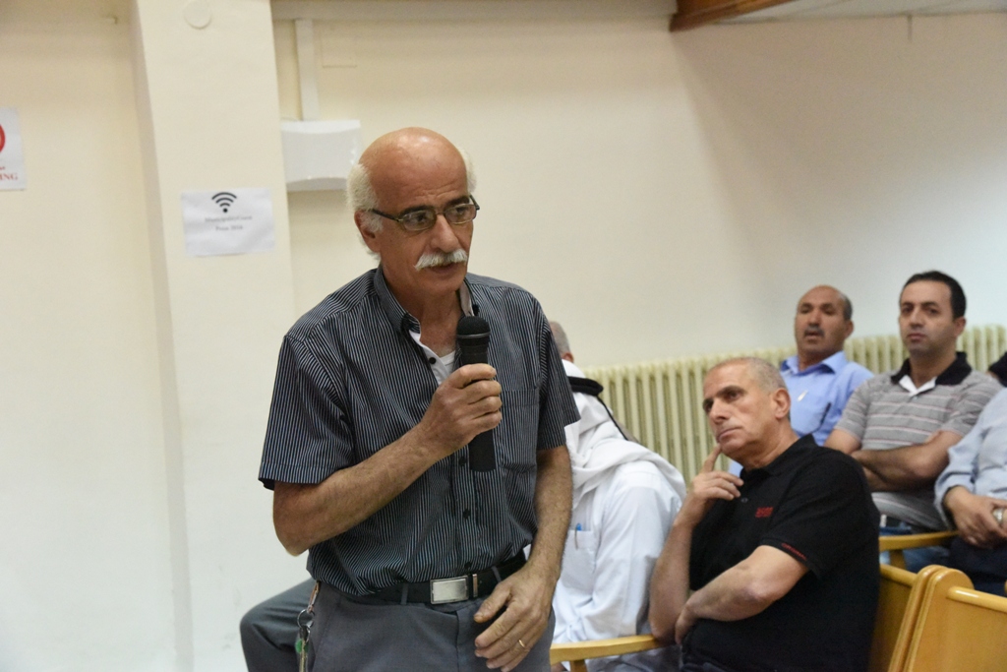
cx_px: 504
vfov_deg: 23.4
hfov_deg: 34.5
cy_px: 336
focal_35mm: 58
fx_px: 1623
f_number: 8
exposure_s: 1/250
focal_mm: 58
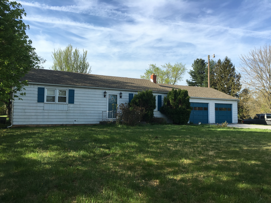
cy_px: 102
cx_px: 136
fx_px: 227
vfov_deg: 48.2
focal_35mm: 29
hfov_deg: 61.7
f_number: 2.2
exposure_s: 1/1040
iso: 25
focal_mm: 4.15
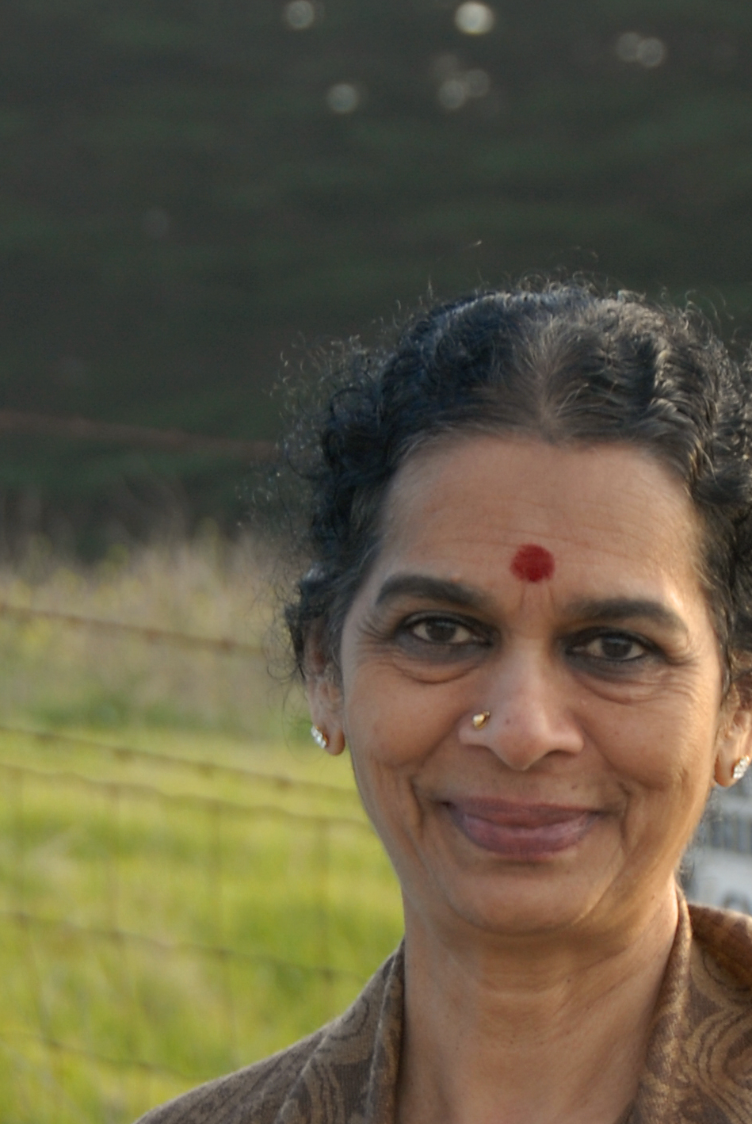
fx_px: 6656
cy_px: 824
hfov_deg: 6.5
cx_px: 597
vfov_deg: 9.6
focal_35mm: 213
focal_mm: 52
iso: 250
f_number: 5
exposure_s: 1/100
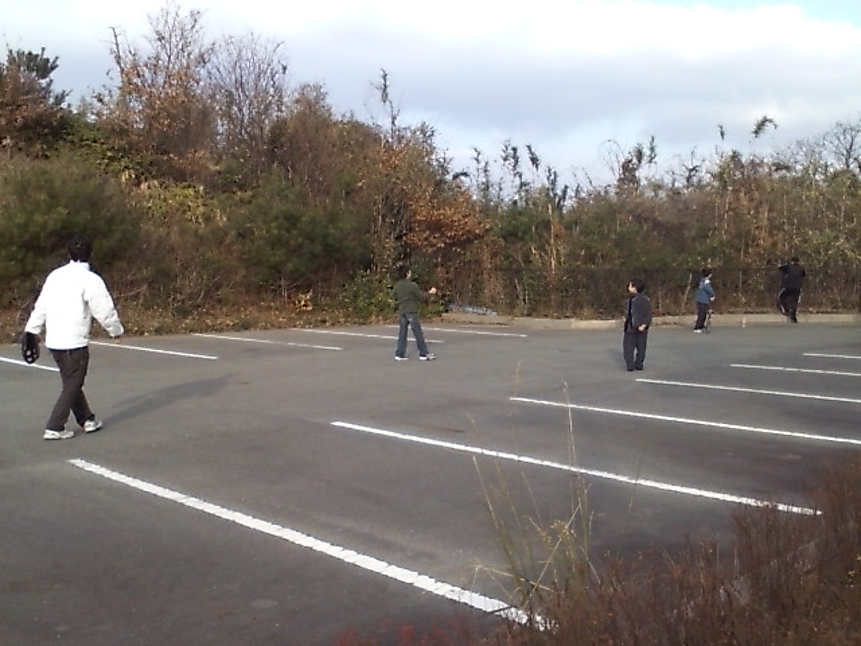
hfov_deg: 61.7
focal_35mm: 29
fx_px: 721
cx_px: 430
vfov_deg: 48.2
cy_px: 323
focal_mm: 3.73
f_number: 3.5
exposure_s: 1/312
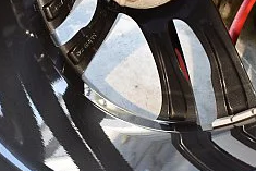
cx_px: 110
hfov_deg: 42.6
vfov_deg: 28.5
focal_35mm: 46
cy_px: 141
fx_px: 327
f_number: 5
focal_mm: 18
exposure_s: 1/100
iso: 400
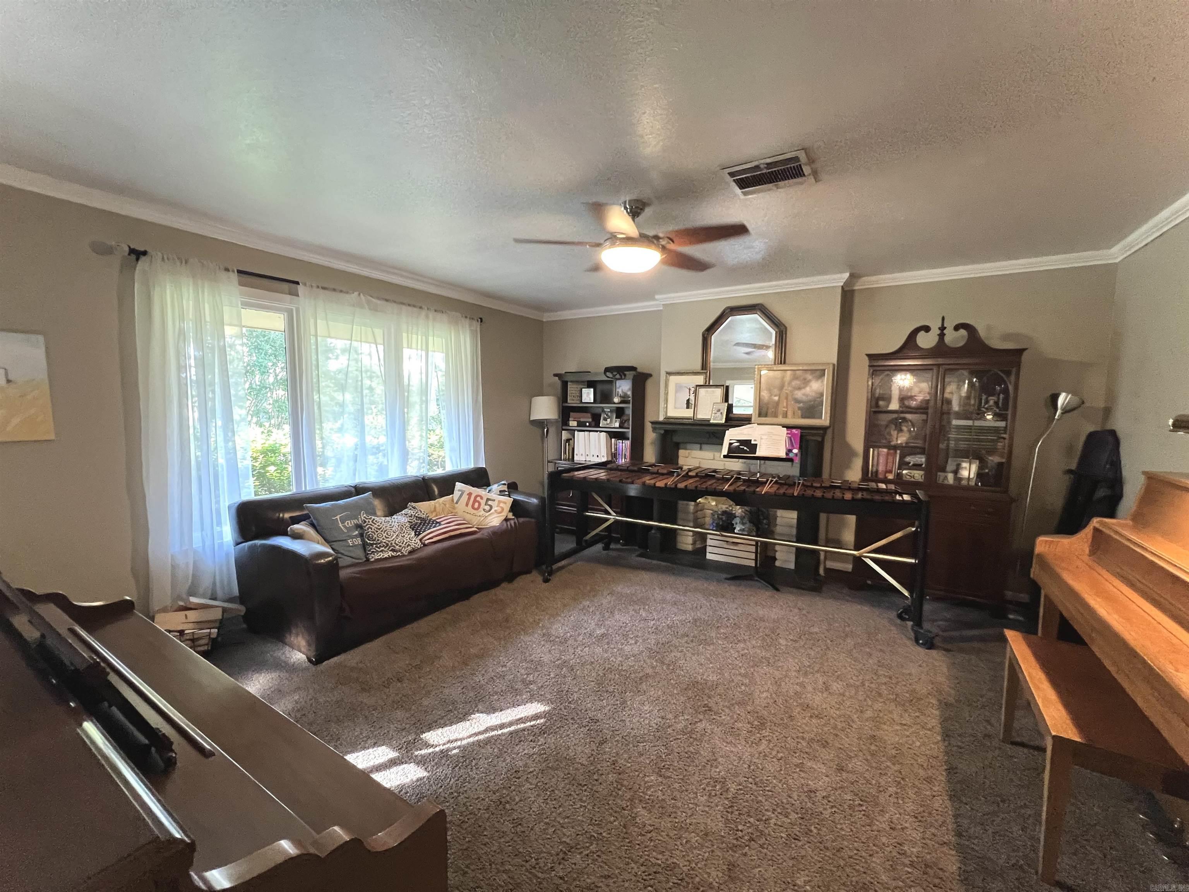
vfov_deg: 89.9
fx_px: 447
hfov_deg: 106.2
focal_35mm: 13
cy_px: 446
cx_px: 594
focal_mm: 1.57
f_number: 1.8
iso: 500
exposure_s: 1/60
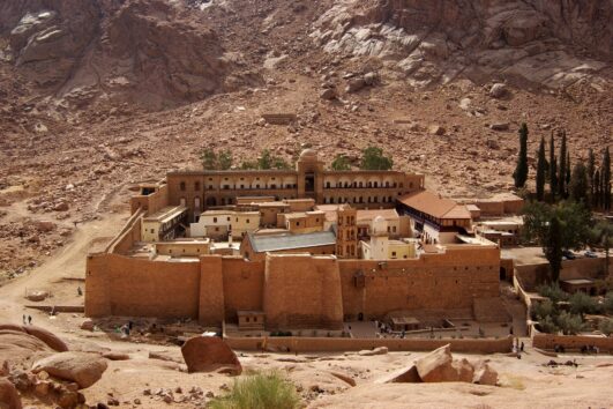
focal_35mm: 39
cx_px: 306
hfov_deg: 49.6
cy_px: 204
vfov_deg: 34.2
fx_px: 664
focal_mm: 26
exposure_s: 1/90
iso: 100
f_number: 13
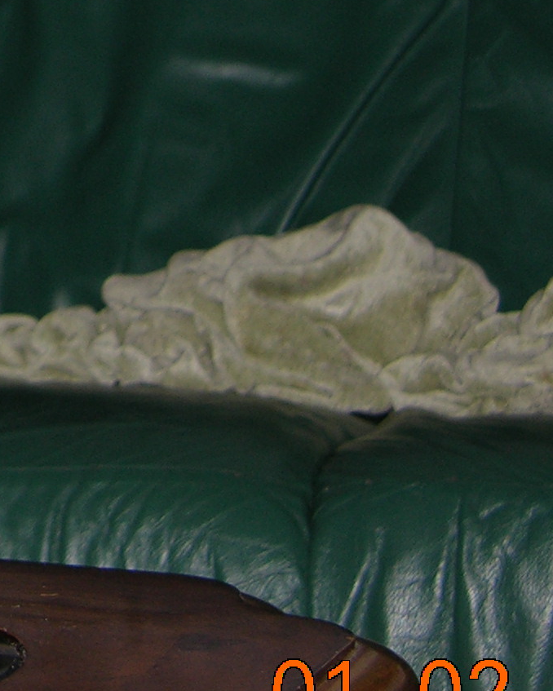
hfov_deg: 8.6
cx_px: -387
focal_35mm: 173
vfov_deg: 11.0
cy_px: -97
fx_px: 3538
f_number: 3
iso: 50
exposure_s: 1/60.1
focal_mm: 11.6
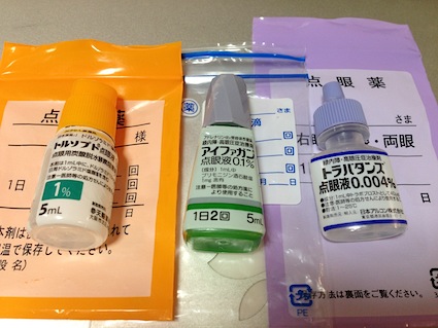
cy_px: 164
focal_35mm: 33
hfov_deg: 55.3
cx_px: 219
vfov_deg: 43.0
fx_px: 418
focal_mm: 4.12
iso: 64
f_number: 2.4
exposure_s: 1/20
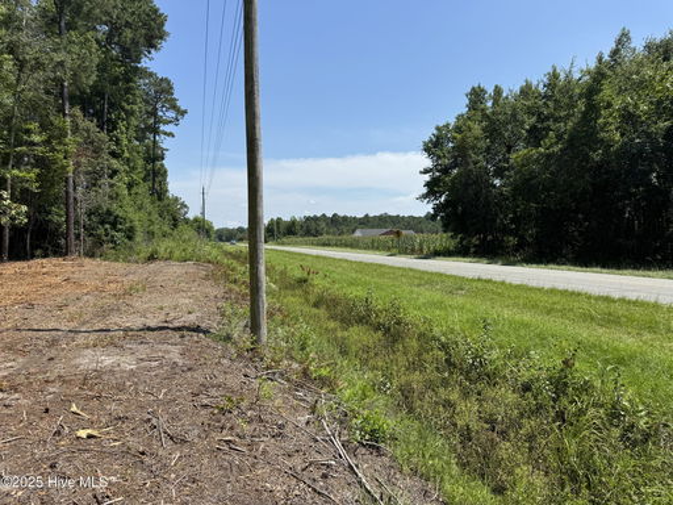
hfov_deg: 71.6
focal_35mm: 24
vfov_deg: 56.8
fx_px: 467
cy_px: 252
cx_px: 336
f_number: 1.78
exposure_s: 1/4608
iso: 80
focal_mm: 6.76
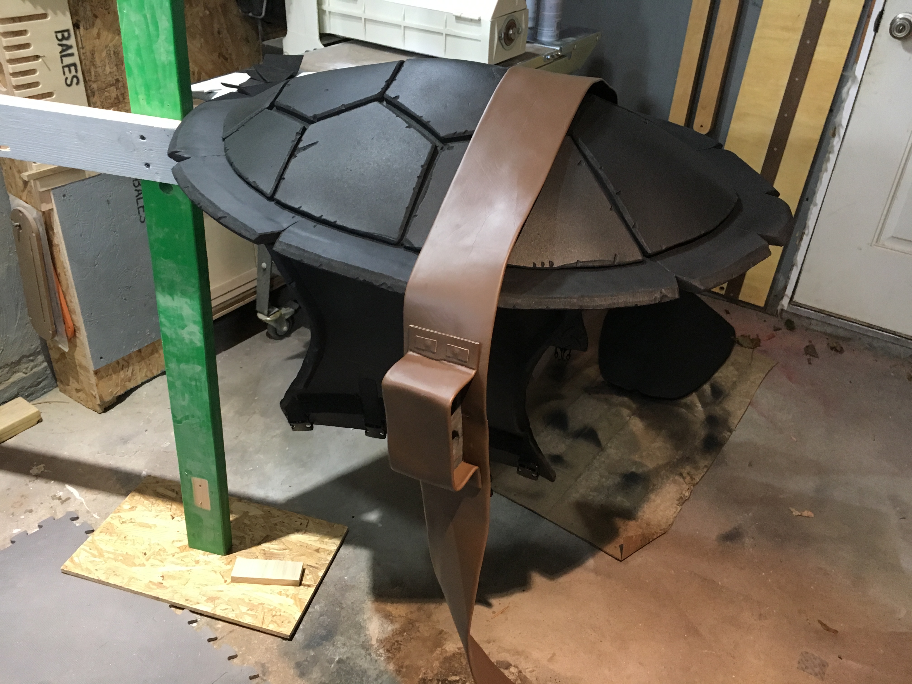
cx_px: 456
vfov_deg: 48.2
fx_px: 764
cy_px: 342
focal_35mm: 29
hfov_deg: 61.7
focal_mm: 4.15
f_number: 2.2
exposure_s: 1/30
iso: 160
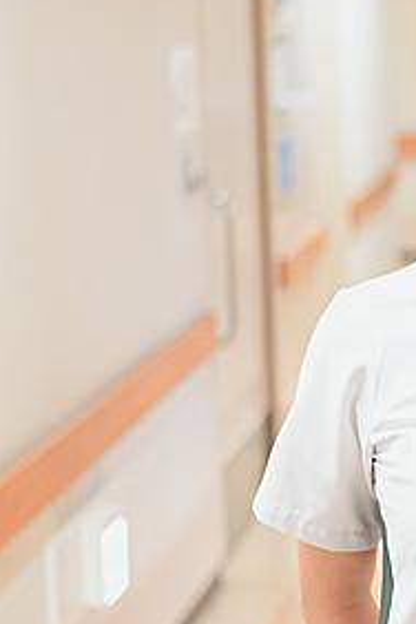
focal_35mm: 82
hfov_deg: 15.9
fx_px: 1421
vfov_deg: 24.8
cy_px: 321
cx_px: 516
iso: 2500
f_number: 1.8
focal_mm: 35
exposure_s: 1/250
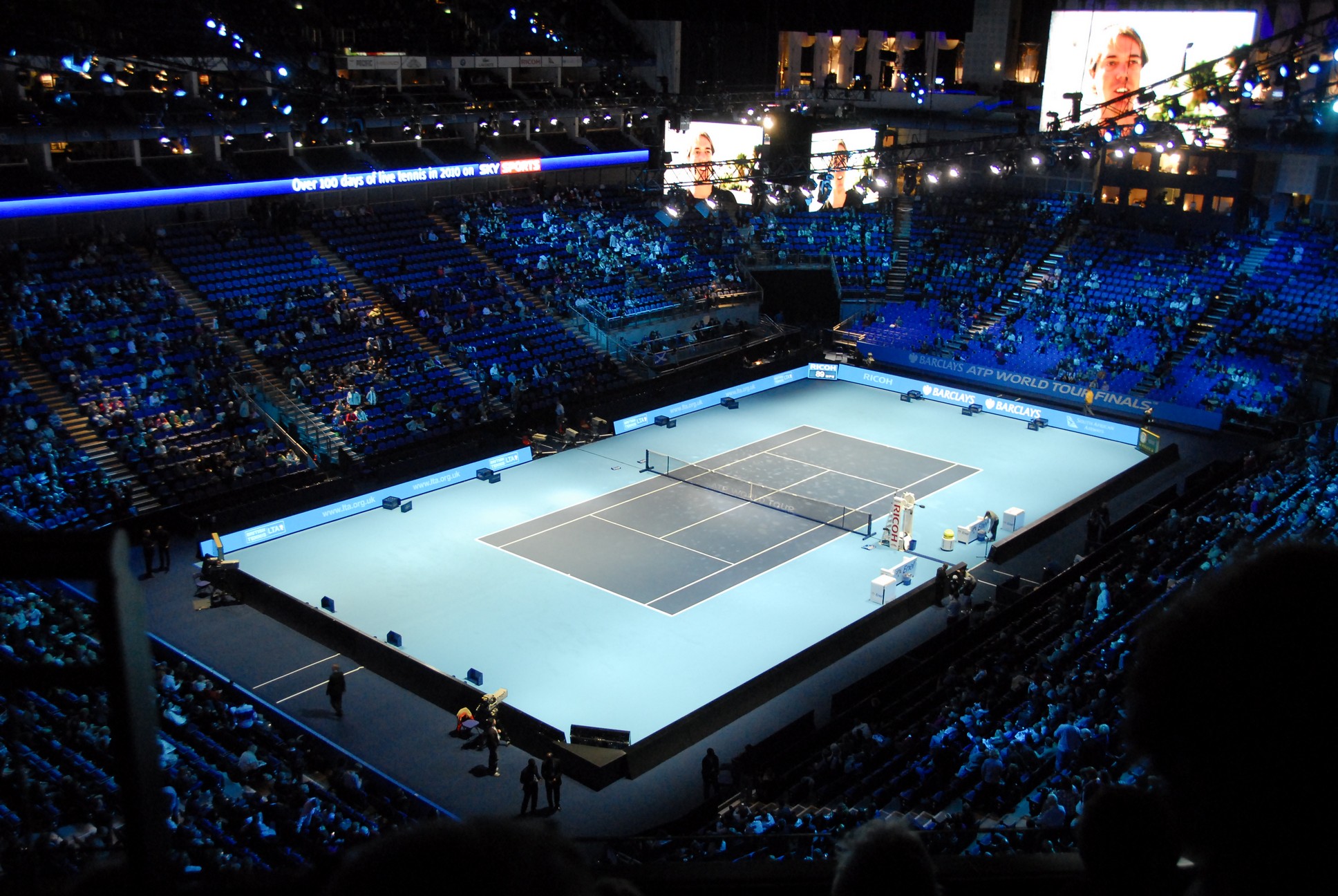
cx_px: 669
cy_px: 448
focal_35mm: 36
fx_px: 1340
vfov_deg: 37.0
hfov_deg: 53.1
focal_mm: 24
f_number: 3.8
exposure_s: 1/20
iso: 800
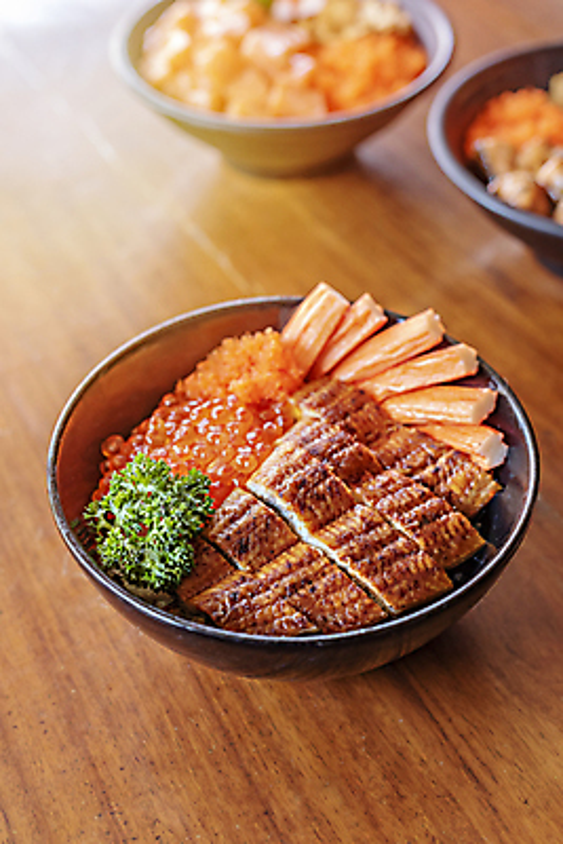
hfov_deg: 27.0
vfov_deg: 39.6
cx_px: 282
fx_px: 1172
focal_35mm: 50
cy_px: 422
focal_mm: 50
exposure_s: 1/80
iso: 1000
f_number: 4.5
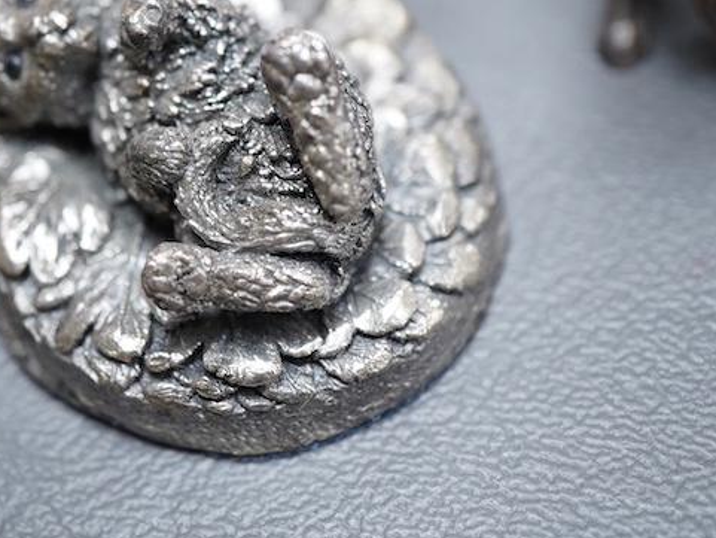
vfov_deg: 18.1
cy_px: 136
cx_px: 196
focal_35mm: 81
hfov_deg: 23.9
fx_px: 1676
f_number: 5.6
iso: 1250
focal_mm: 30
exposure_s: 1/125
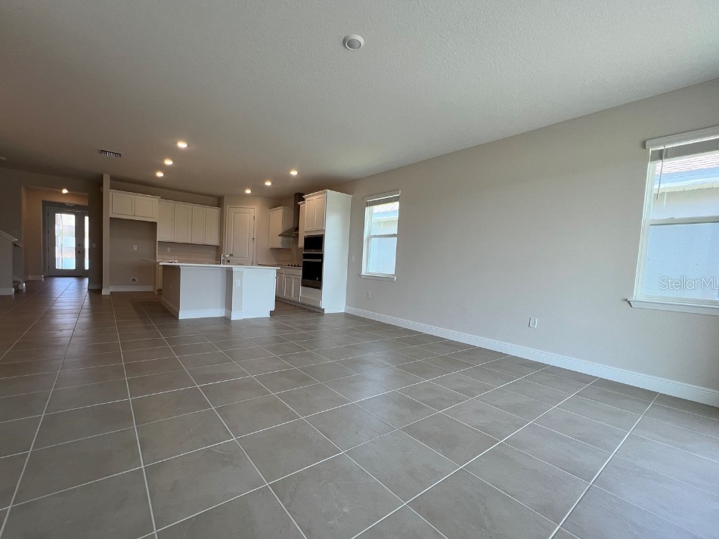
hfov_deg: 102.0
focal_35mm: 14
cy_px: 283
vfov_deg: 85.6
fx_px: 291
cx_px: 344
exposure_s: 1/120
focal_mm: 1.57
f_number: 1.8
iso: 50
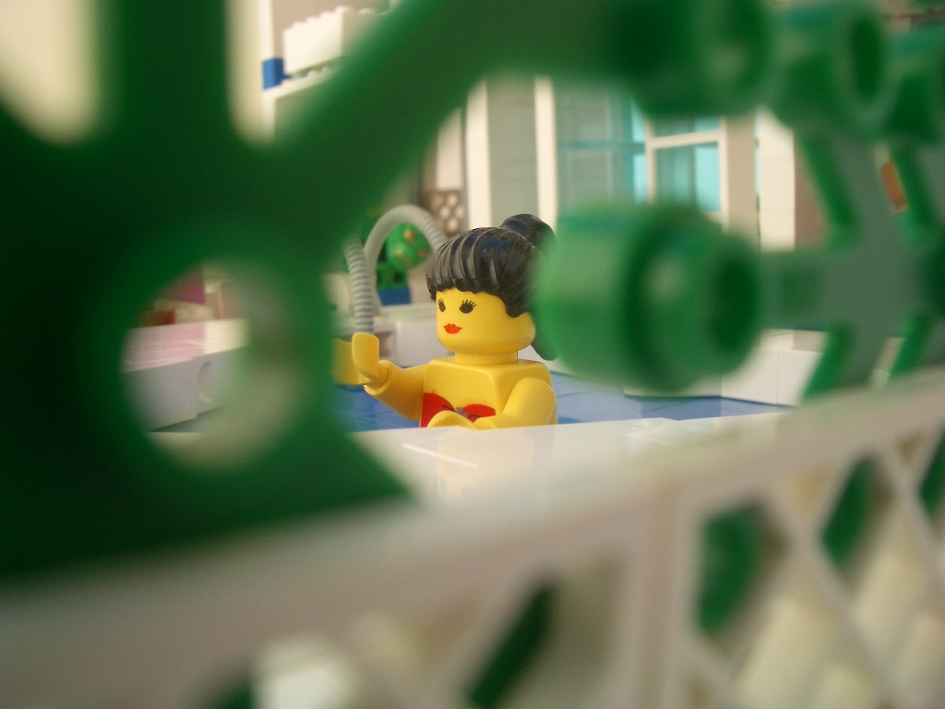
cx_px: 472
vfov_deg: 40.7
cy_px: 354
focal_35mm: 35
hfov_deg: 52.6
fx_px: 955
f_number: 4.3
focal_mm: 5.8
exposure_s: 1/250
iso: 50
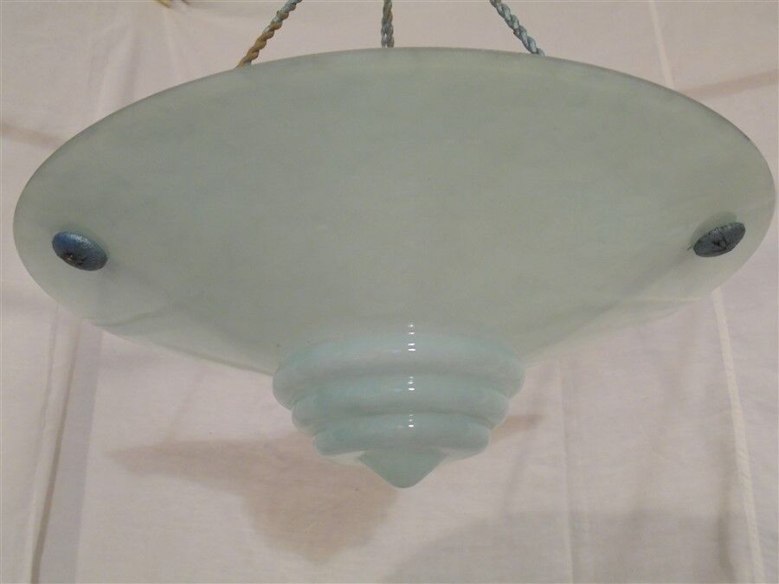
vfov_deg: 48.2
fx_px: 653
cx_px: 390
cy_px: 292
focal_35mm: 29
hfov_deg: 61.7
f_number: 3.7
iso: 400
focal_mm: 5.3
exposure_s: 1/15
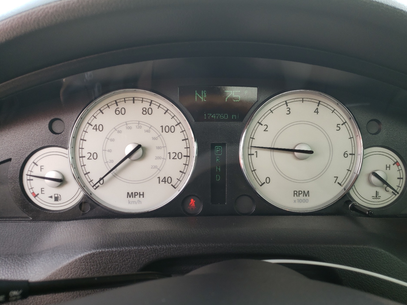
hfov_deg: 63.4
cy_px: 164
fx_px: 329
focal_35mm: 28
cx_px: 216
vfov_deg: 49.7
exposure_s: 1/110
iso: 50
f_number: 1.5
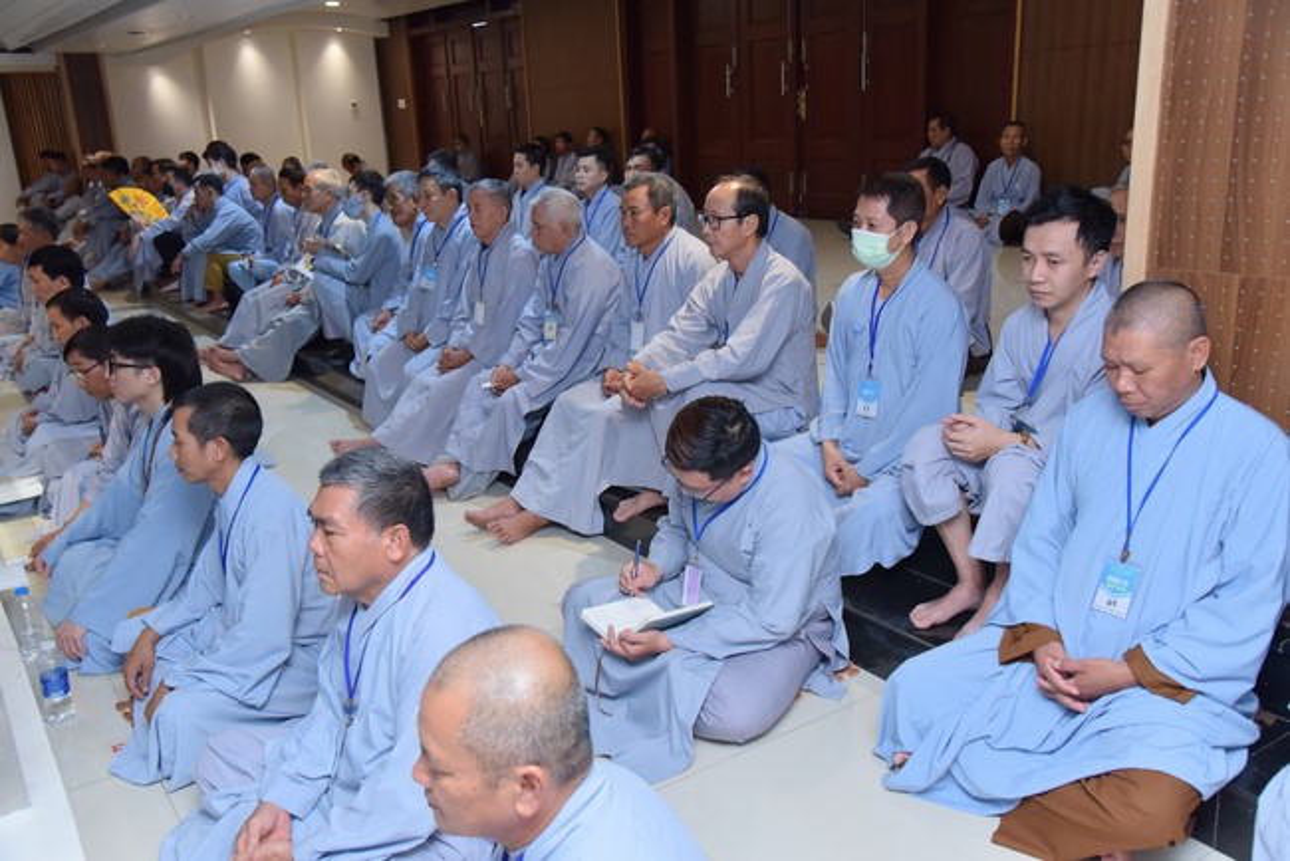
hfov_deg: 58.7
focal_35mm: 32
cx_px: 645
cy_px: 430
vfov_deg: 41.2
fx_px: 1147
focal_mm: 32
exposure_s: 1/160
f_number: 7.1
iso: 1250
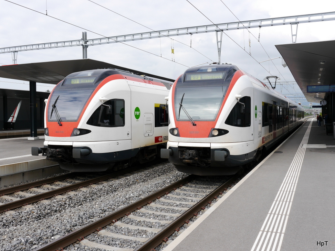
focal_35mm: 37
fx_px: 358
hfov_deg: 50.1
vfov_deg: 38.7
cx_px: 164
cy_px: 125
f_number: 8
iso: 160
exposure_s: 1/400
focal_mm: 18
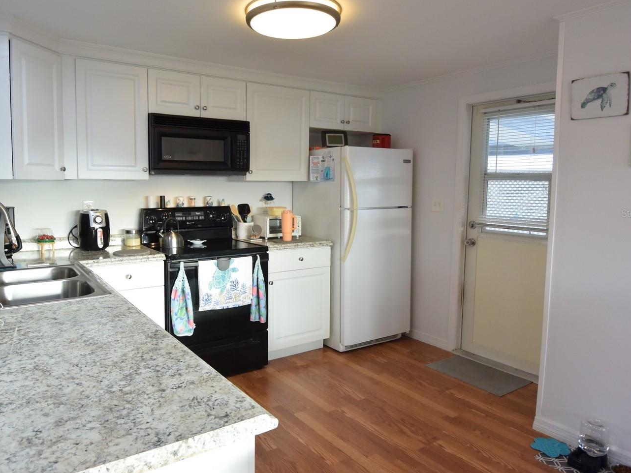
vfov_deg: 56.7
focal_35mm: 24
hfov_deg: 71.3
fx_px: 438
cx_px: 274
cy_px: 213
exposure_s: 1/125
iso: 800
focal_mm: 7.5
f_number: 3.8
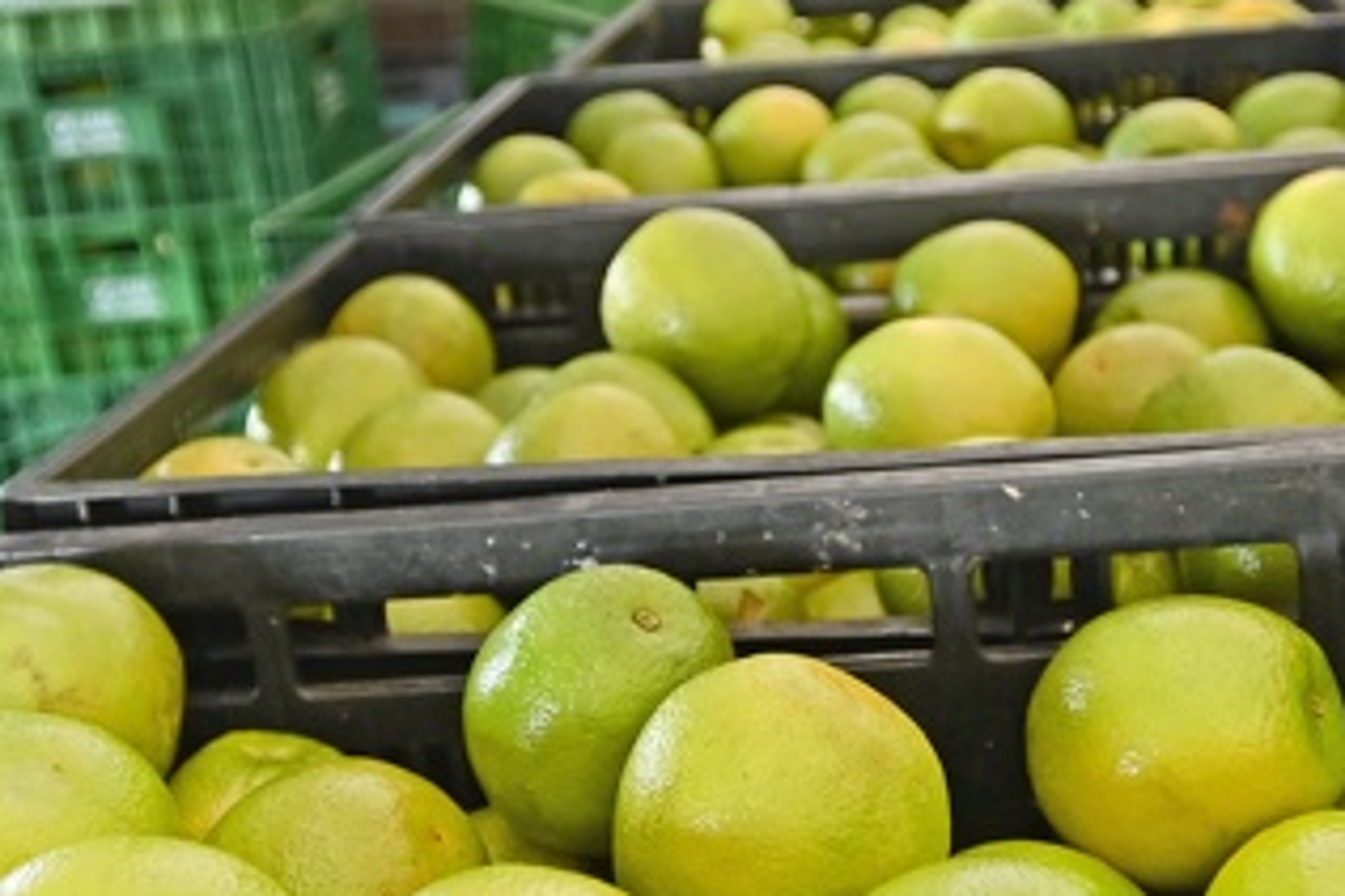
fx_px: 2016
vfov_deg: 25.0
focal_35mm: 54
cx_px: 755
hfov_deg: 36.8
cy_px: 369
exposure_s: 1/125
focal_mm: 17
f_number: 2.8
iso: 640
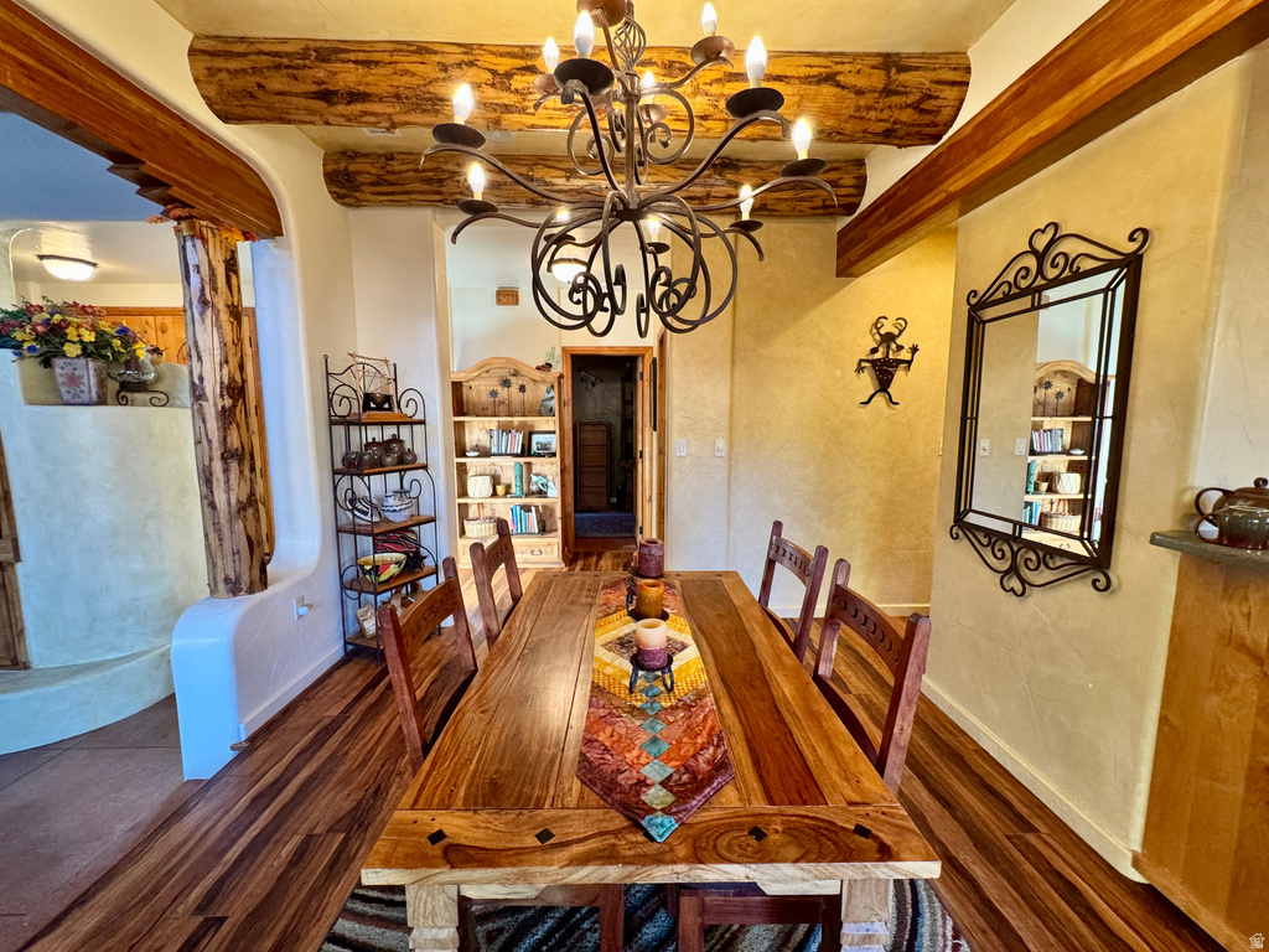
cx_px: 634
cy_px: 476
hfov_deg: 102.1
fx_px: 513
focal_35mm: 14
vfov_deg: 85.7
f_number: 2.2
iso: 250
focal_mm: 2.22
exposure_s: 1/60
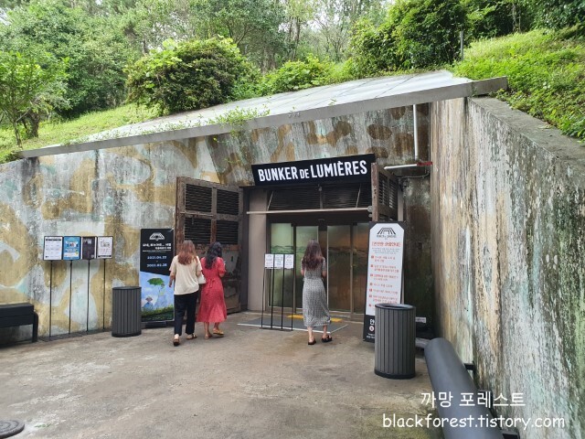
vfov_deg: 53.1
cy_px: 220
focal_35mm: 26
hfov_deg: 67.3
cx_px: 292
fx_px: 439
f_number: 2.4
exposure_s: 1/120
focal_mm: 4.32
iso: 160
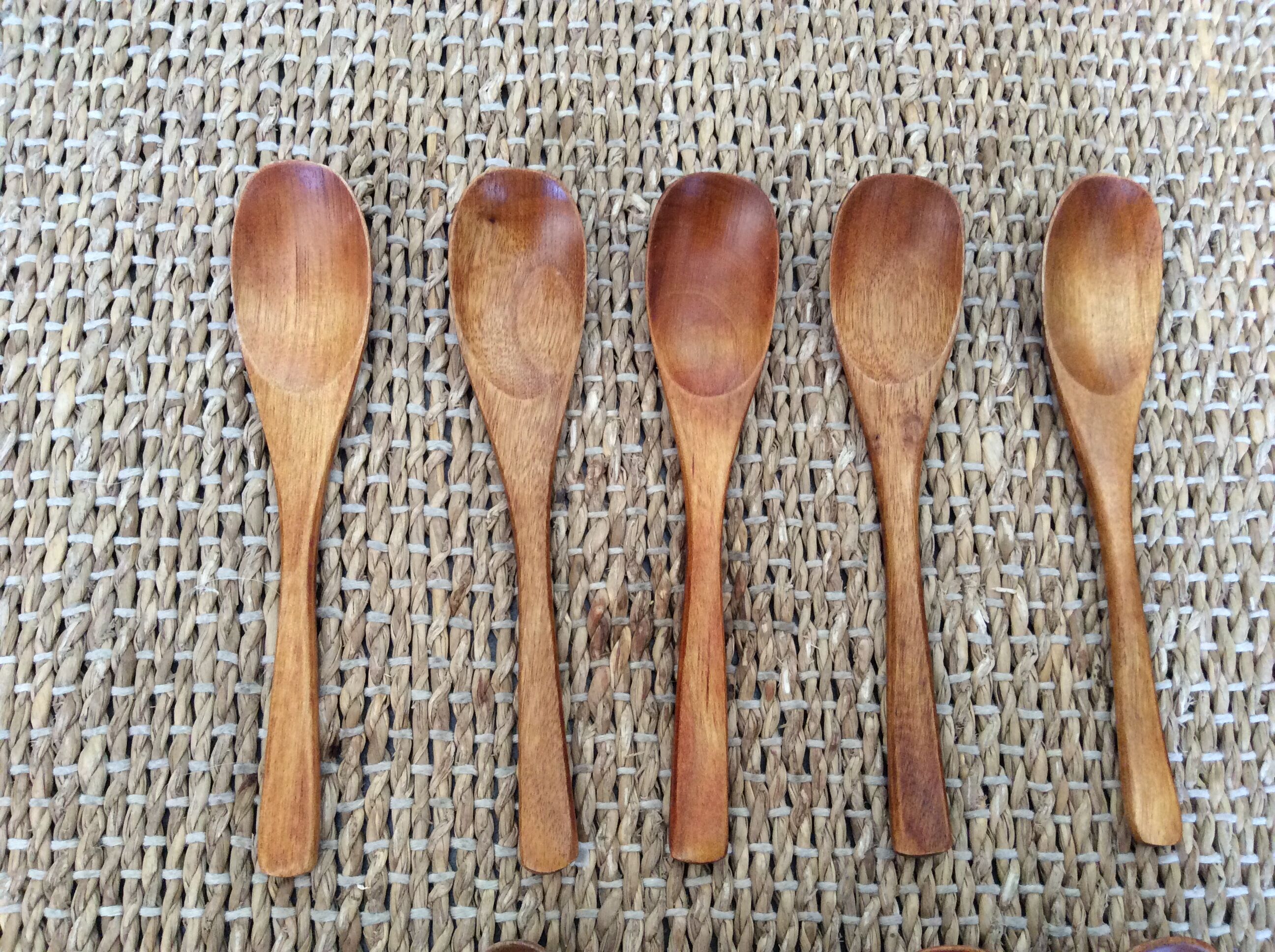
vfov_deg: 44.1
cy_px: 476
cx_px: 638
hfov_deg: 56.9
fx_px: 1177
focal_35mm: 32
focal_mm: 3.3
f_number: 2.4
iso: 160
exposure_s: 1/25
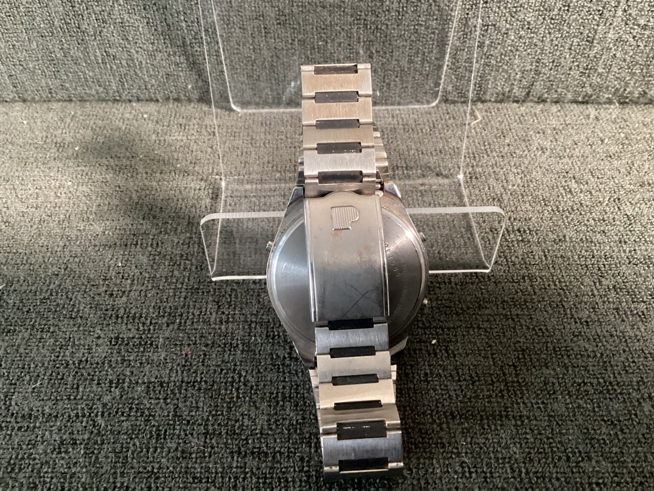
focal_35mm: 31
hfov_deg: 58.3
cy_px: 246
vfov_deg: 45.4
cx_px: 327
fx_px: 586
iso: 640
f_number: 2.4
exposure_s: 1/30
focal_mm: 3.3
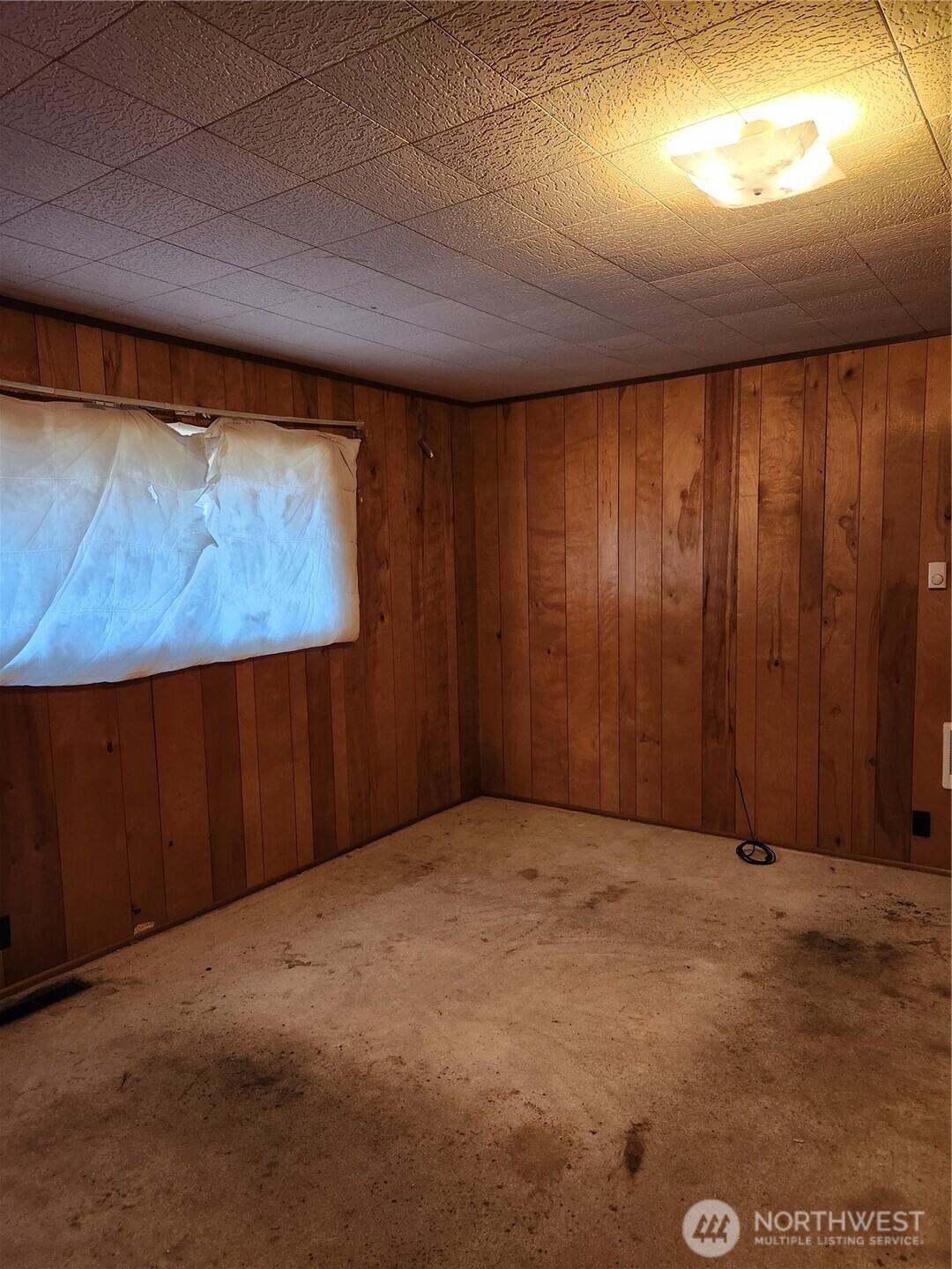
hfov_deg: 58.9
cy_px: 634
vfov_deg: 73.9
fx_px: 843
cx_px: 476
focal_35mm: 23
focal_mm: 5.4
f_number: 1.8
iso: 640
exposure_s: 1/40
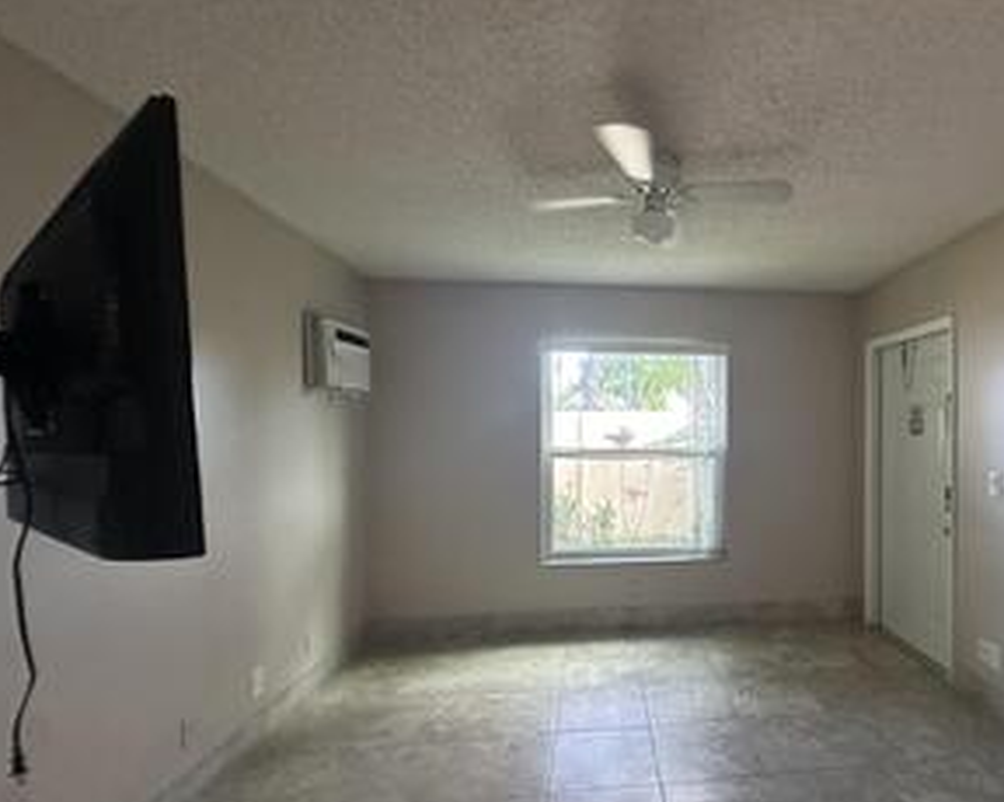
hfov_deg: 80.3
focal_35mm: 19
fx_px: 564
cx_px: 676
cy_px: 432
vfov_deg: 70.7
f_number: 2.2
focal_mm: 2.22
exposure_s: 1/60
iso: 320
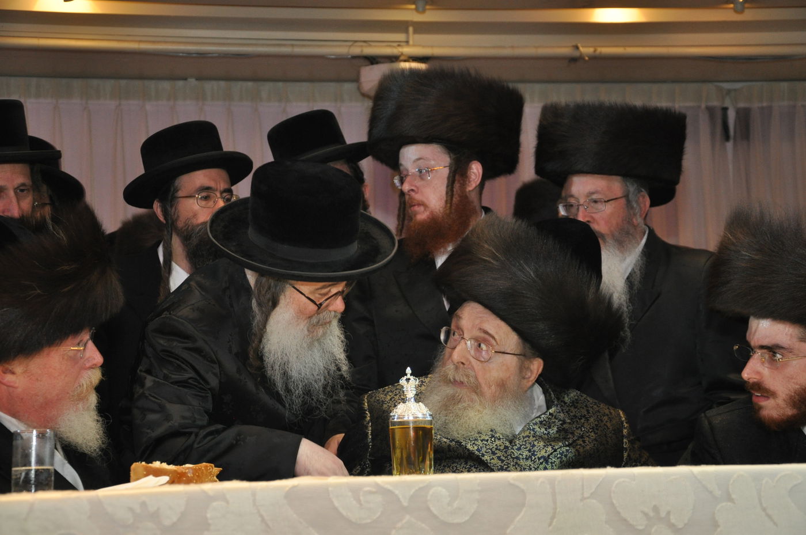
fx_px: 1610
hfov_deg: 28.1
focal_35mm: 72
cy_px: 268
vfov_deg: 18.9
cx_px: 403
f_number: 5.6
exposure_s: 1/60
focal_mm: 48
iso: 800
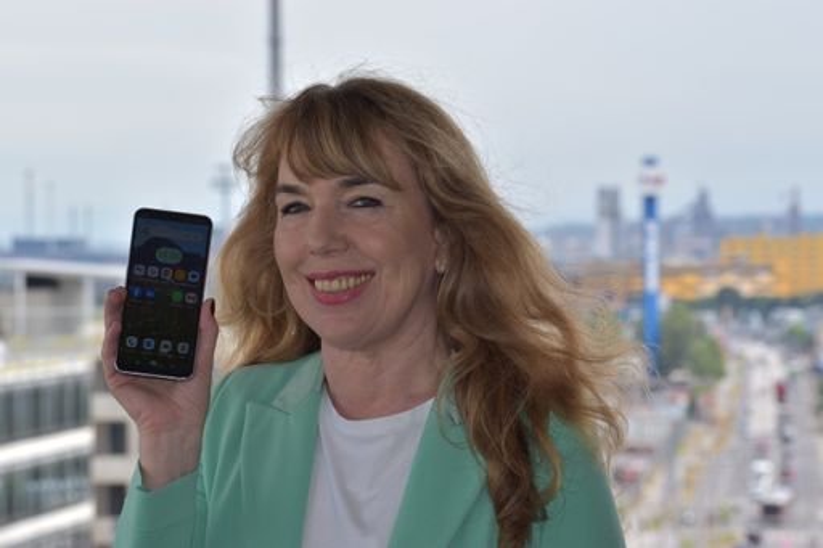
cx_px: 412
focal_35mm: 153
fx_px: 3496
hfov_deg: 13.4
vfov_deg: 9.0
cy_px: 274
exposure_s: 1/200
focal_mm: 102
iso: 100
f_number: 8
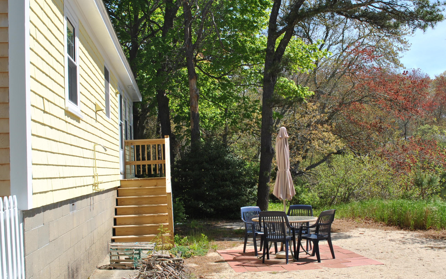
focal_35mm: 39
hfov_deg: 50.4
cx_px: 234
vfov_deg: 32.8
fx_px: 474
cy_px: 147
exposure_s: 1/200
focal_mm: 22
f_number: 10
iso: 100
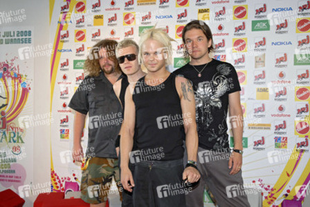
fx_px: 310
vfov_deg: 37.0
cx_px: 155
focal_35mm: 36
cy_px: 104
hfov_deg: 53.1
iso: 400
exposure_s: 1/125
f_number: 6.3
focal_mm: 24
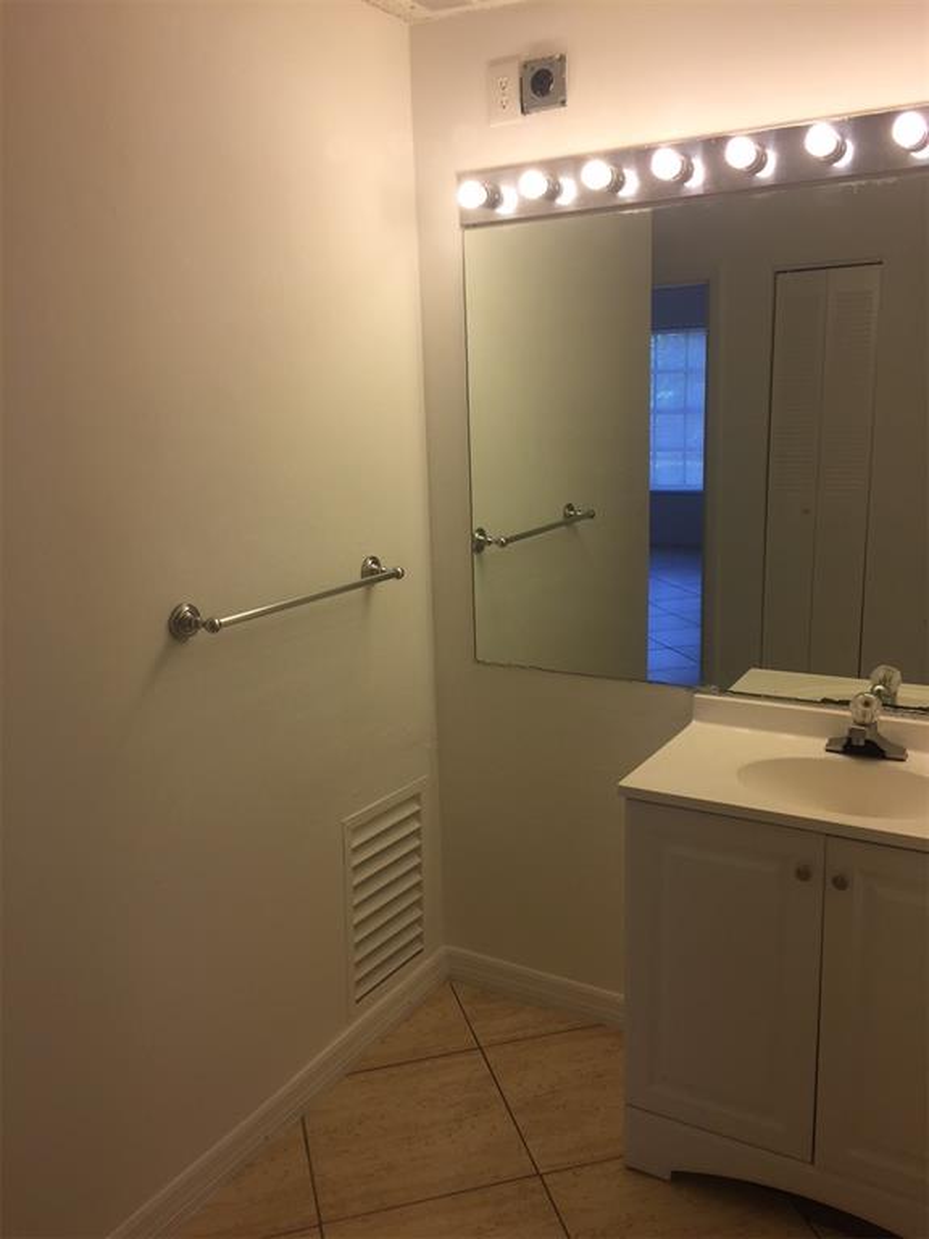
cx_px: 464
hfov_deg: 48.2
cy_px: 620
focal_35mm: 29
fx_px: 1038
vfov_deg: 61.7
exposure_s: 1/151
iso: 32
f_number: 2.2
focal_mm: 4.15
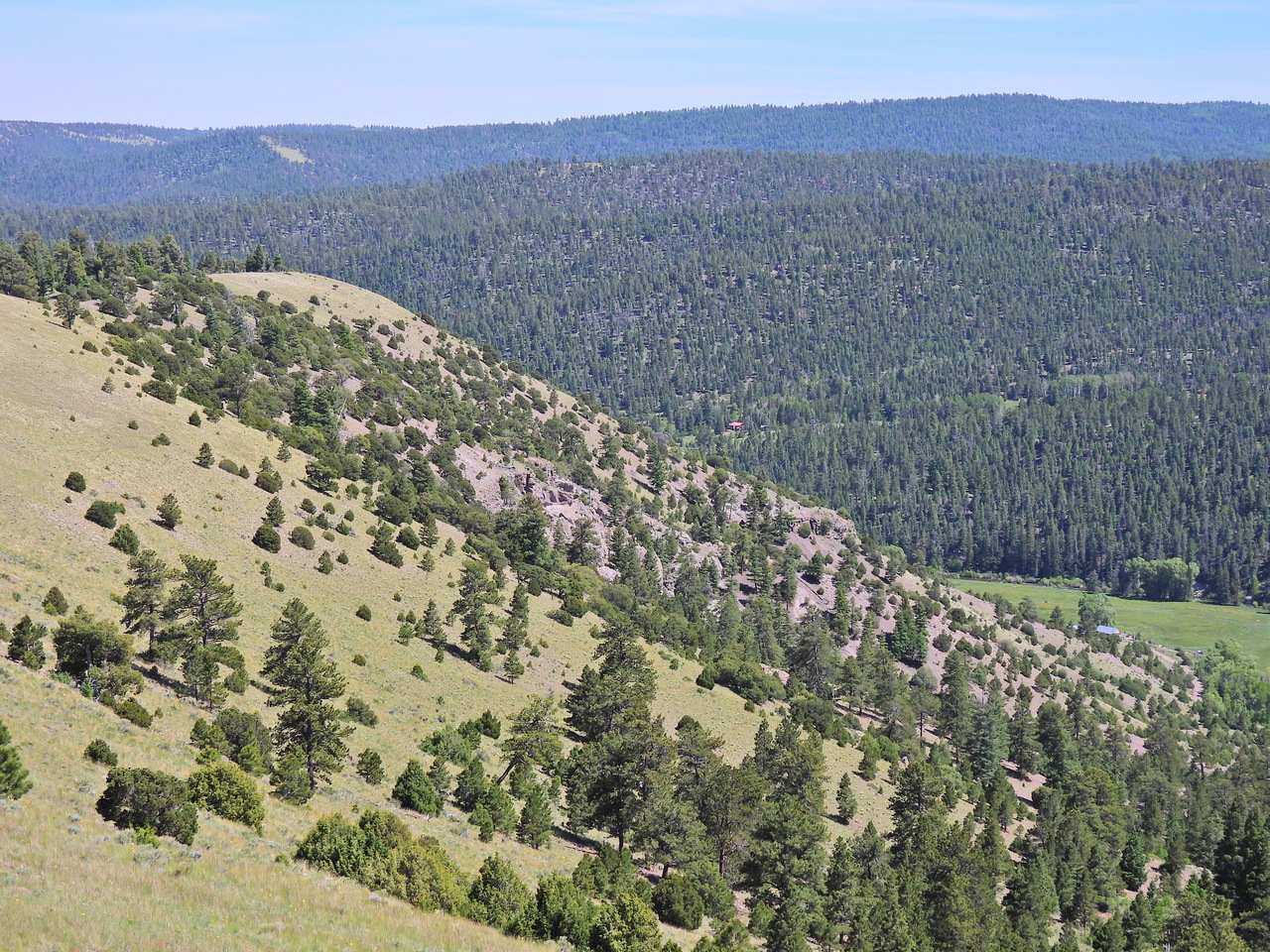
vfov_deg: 19.6
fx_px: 2752
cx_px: 635
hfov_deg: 26.0
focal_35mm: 75
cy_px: 476
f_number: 3.5
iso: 100
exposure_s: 1/1000
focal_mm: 13.4
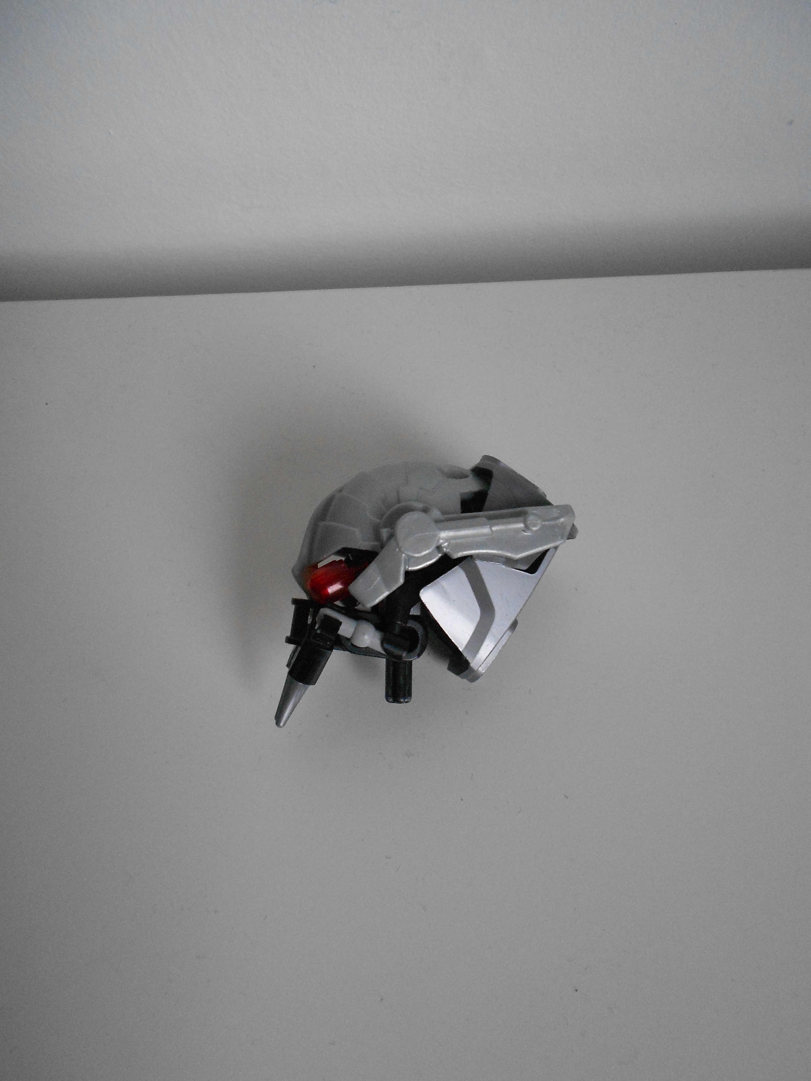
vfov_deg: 67.3
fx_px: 812
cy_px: 540
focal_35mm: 26
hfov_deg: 53.1
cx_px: 406
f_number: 3.2
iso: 400
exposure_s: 1/40
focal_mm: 4.6
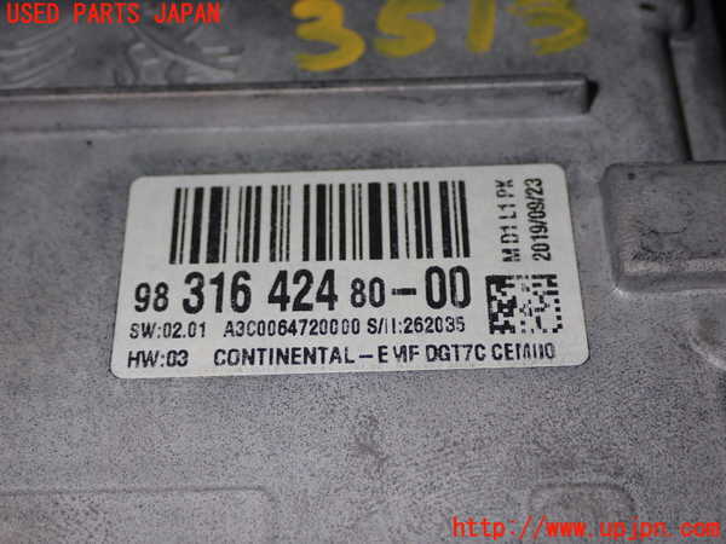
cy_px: 272
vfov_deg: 21.9
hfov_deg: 29.0
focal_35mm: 67
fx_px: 1405
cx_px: 363
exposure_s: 1/60
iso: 200
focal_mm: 11.88
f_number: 11
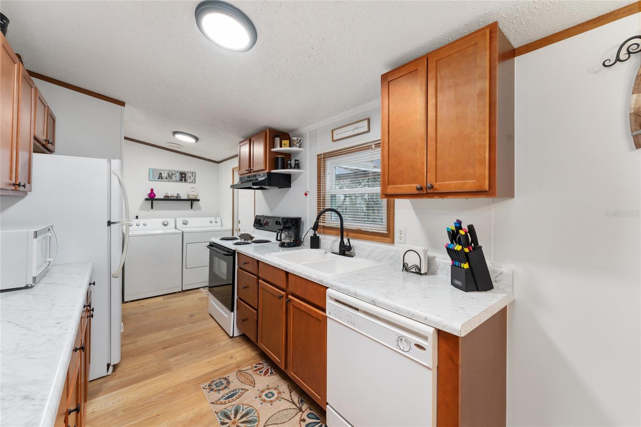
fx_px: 249
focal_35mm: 14
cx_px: 320
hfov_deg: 104.3
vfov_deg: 81.2
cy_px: 214
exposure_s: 1/10
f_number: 8
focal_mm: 14
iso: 500
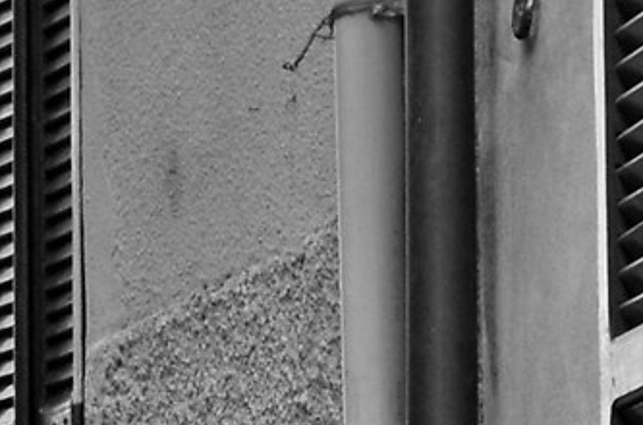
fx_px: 8667
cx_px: -35
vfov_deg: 2.8
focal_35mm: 487
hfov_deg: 4.2
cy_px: 432
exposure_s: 1/30
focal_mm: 45
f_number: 10
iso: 180
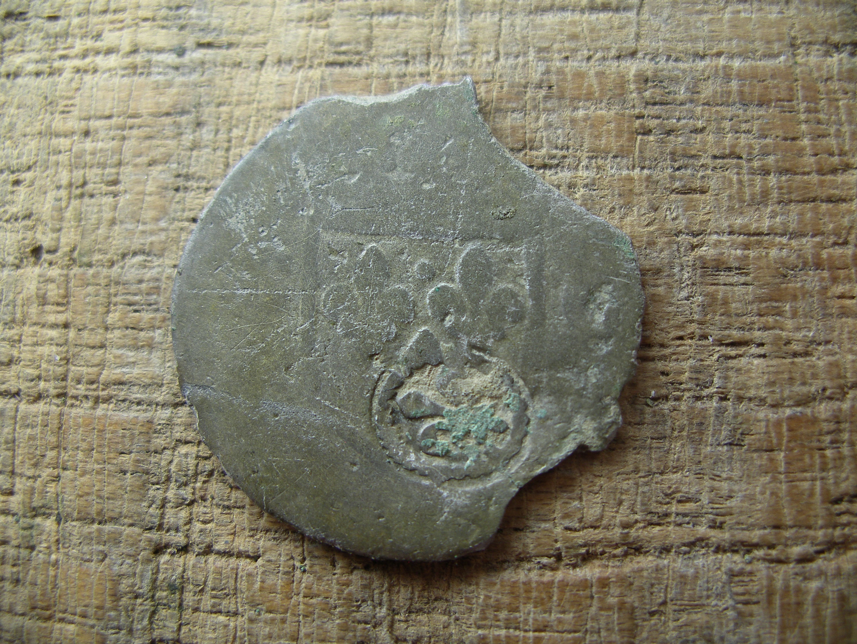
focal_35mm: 37
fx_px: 917
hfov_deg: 50.1
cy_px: 322
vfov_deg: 38.7
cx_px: 428
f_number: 3
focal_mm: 7.8
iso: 80
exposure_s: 1/125
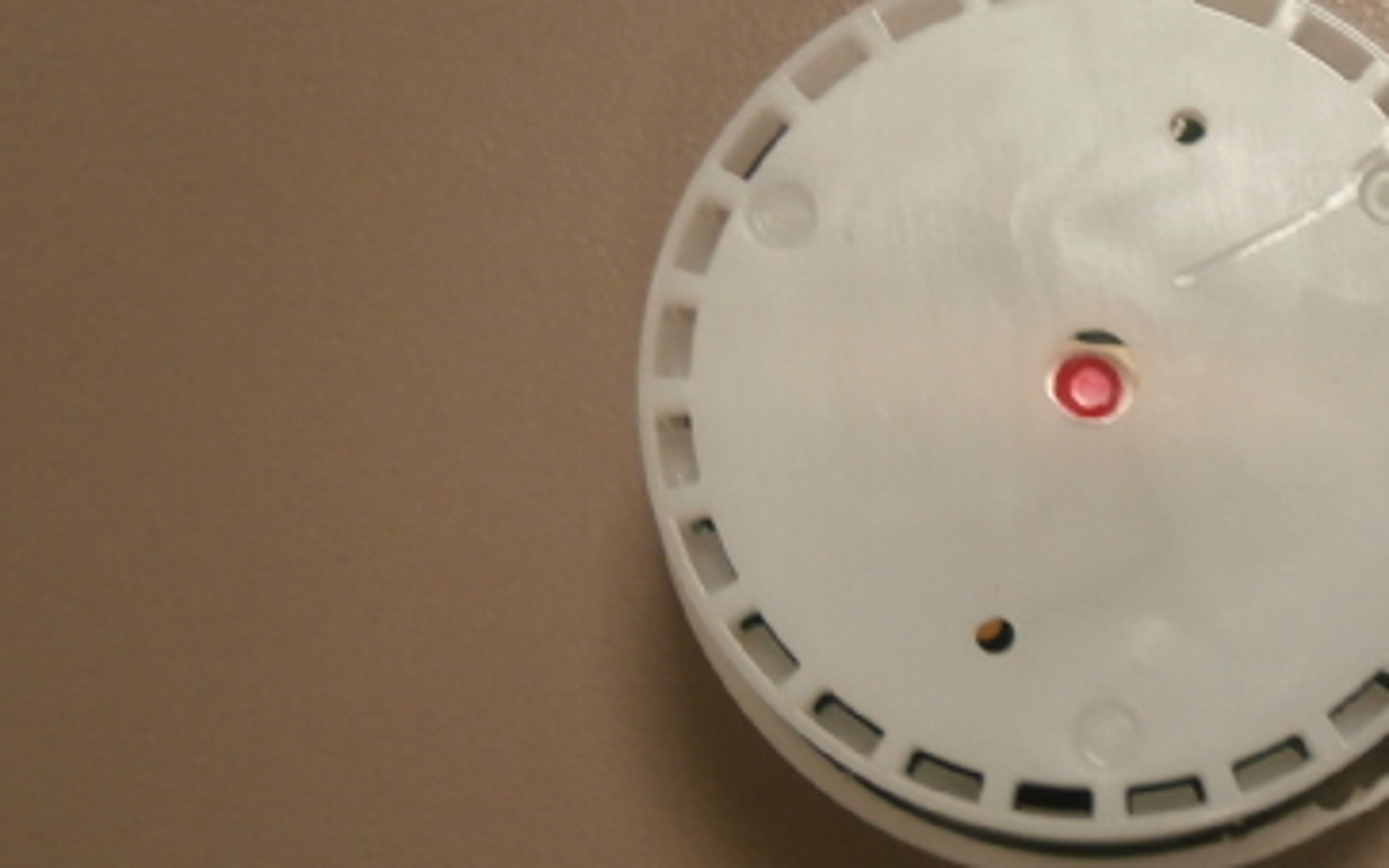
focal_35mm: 71
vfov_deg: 18.4
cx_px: 1098
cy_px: 398
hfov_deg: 28.4
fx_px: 2688
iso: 200
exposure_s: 1/20
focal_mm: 6.67
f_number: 3.9
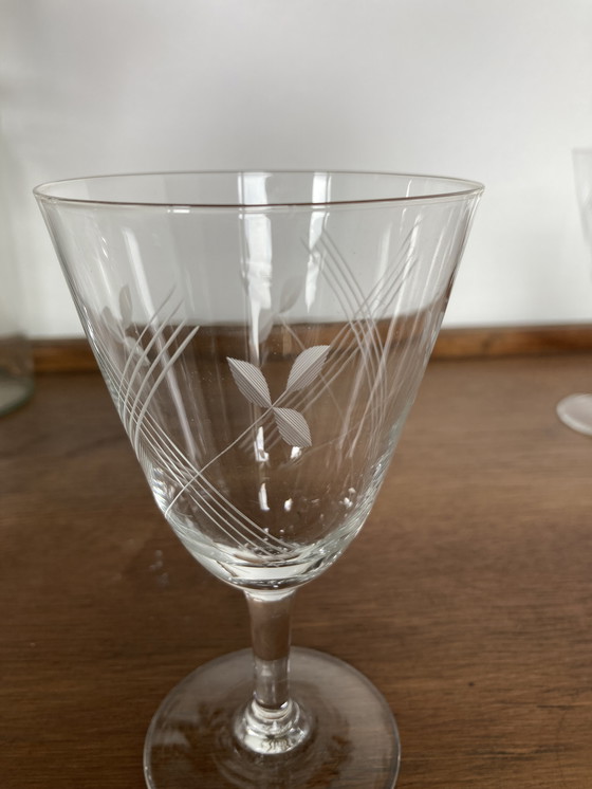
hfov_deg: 49.8
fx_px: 638
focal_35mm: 28
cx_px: 296
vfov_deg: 63.4
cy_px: 394
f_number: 1.8
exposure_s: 1/135
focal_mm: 3.99
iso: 20
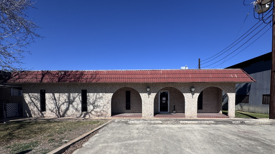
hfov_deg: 99.4
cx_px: 139
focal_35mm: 16
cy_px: 102
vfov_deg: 65.5
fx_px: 117
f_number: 2.2
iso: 50
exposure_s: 1/2770
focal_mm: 2.22
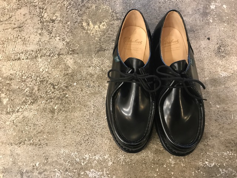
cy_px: 89
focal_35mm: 28
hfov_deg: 63.4
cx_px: 118
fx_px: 192
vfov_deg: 49.7
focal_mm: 3.99
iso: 64
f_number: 1.8
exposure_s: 1/17
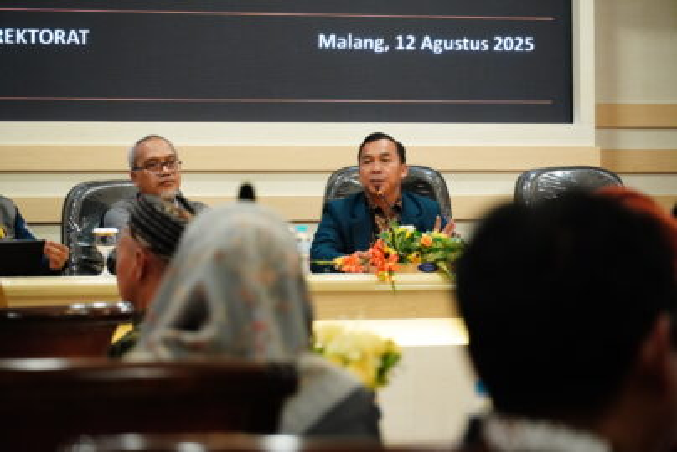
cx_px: 338
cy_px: 226
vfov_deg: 6.8
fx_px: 3811
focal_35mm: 202
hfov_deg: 10.2
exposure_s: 1/30
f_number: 5.6
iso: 3200
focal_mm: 135
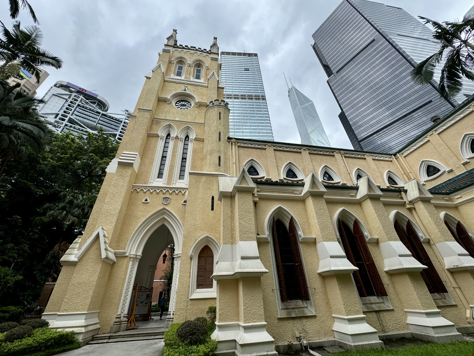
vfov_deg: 85.7
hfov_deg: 102.1
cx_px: 237
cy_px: 178
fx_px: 192
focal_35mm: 14
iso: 40
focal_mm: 2.22
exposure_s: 1/485
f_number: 2.2
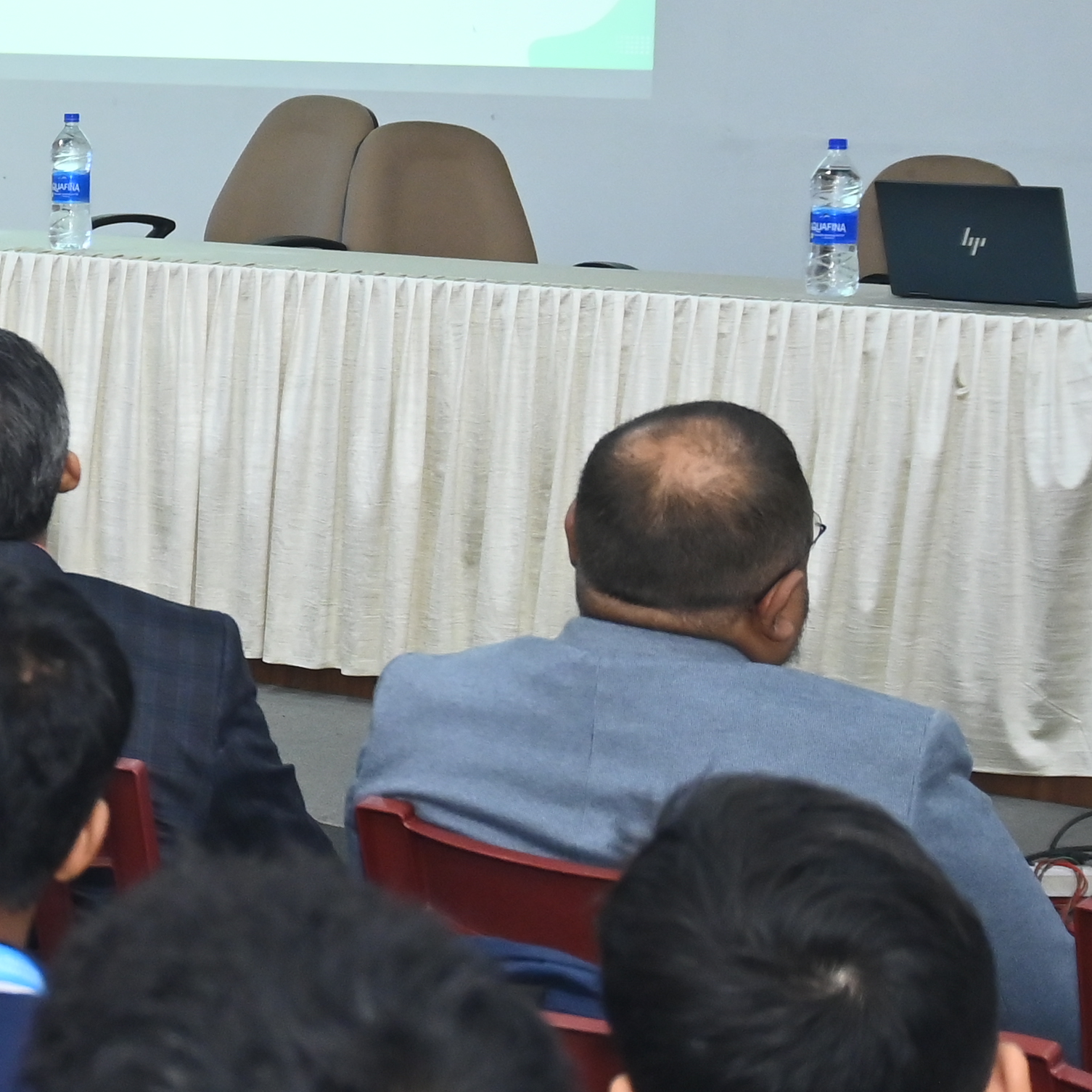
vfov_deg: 17.5
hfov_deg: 15.6
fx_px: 3533
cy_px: 346
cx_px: -714
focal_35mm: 99
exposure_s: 1/100
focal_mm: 29
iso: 1600
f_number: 4
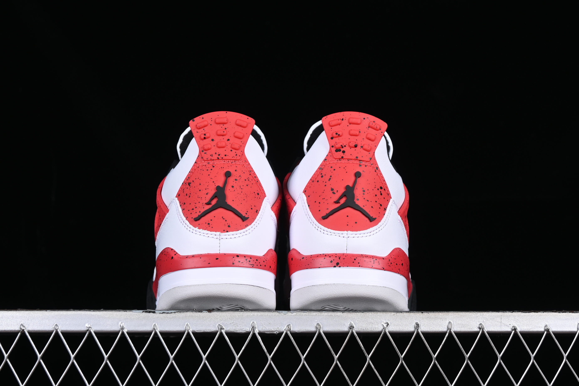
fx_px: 1206
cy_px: 193
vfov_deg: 18.2
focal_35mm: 75
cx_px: 290
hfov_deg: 27.0
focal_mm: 50
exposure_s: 1/80
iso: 160
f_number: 8
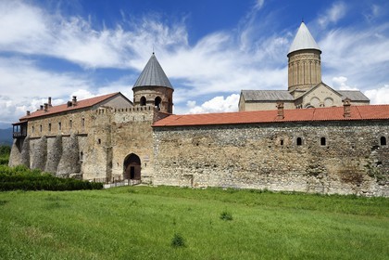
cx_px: 194
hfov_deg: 61.9
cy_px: 130
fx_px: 324
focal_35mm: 30
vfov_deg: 43.6
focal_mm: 30
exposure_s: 1/250
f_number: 14
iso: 200
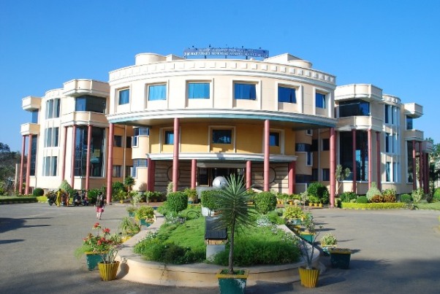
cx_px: 220
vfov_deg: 40.1
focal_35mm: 33
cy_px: 147
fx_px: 404
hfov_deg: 57.2
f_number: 11
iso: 250
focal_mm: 22
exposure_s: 1/200
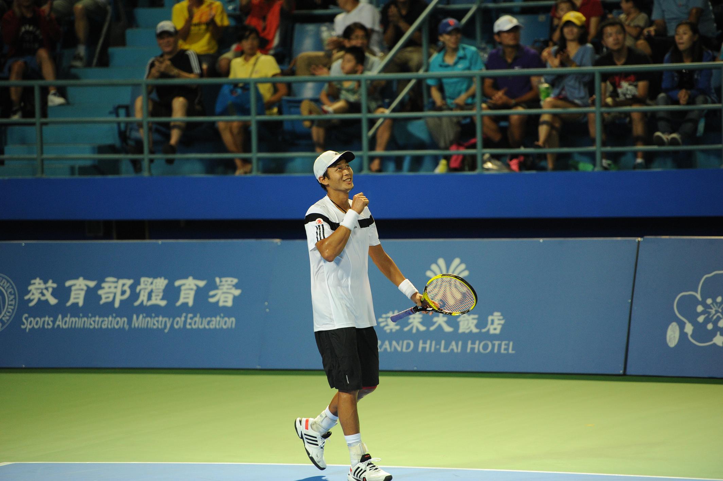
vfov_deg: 6.9
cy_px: 240
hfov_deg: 10.3
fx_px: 4014
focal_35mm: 200
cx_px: 362
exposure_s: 1/800
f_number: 2.8
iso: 2000
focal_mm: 200
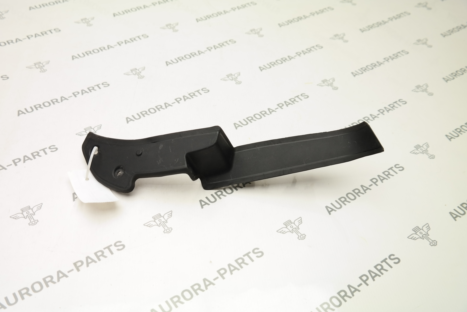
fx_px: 493
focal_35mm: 38
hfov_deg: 50.7
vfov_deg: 35.1
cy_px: 156
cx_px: 234
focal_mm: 25
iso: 200
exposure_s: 1/100
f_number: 4
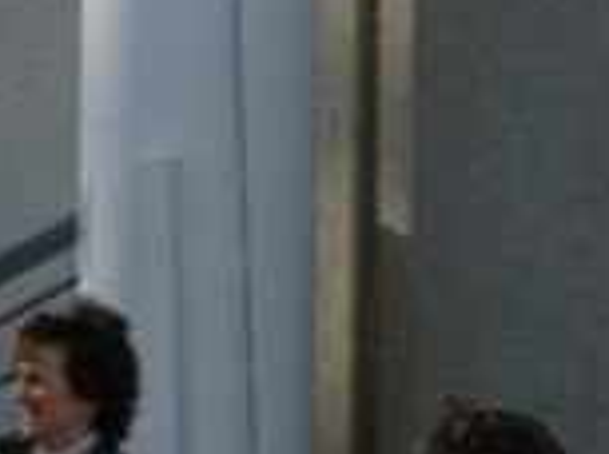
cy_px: 713
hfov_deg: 5.1
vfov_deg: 3.8
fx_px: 6775
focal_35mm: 386
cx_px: -72
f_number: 4.3
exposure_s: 1/352
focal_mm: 19.1
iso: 64
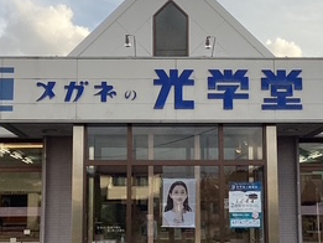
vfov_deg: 19.4
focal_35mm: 76
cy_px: 112
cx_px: 166
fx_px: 709
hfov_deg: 25.6
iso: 25
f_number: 2.4
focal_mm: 3.3
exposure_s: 1/1101
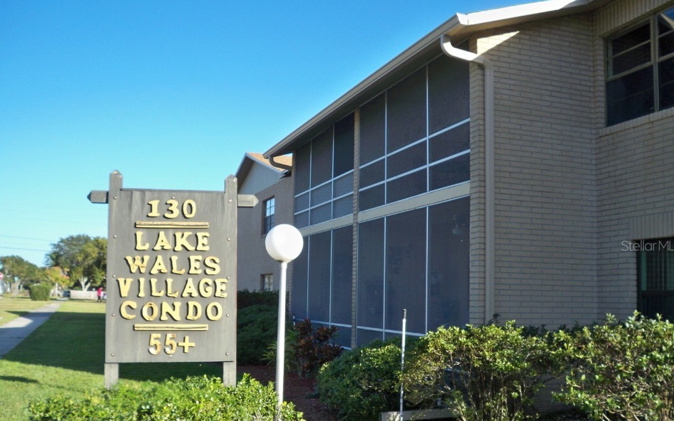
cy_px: 245
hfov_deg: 51.5
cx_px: 340
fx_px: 698
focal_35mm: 38
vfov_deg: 33.5
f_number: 3.1
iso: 80
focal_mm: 6.3
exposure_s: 1/400
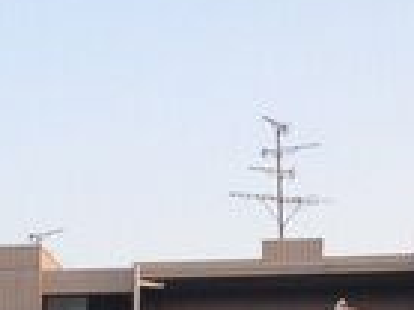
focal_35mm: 151
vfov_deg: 9.6
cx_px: 98
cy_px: 435
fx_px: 1804
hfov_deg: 13.0
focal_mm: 4.28
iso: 50
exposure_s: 1/286
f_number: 2.4
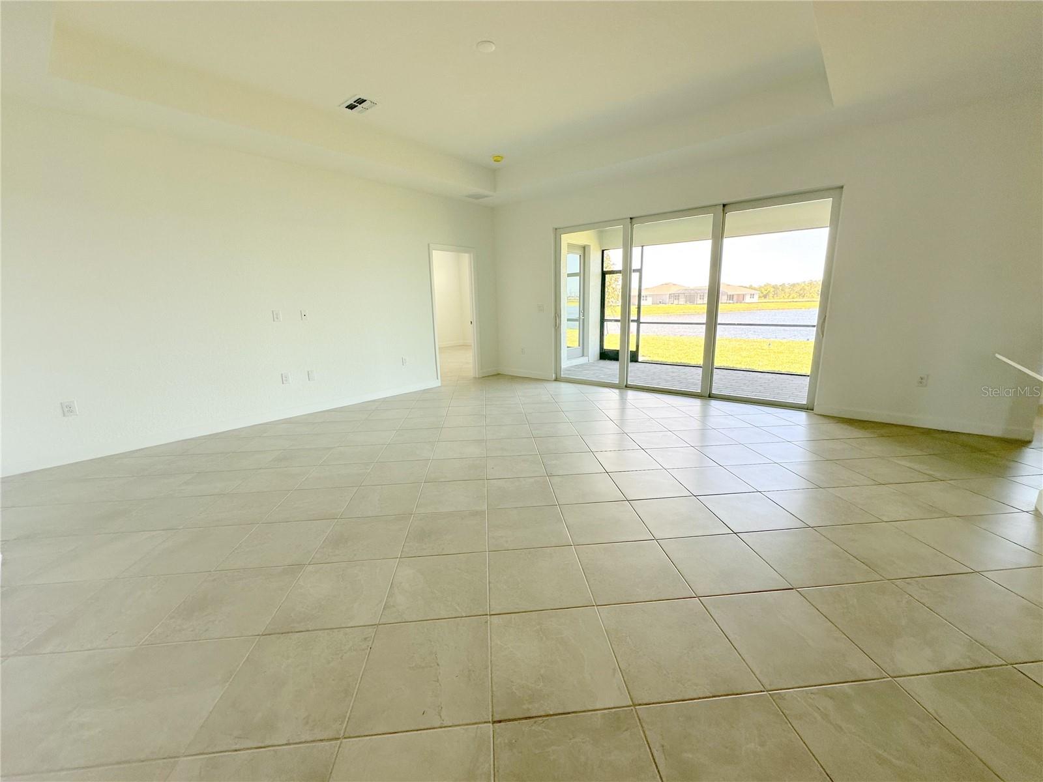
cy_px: 391
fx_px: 422
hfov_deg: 102.1
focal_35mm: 14
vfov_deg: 85.7
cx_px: 522
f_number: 2.2
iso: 64
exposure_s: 1/99
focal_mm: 2.22
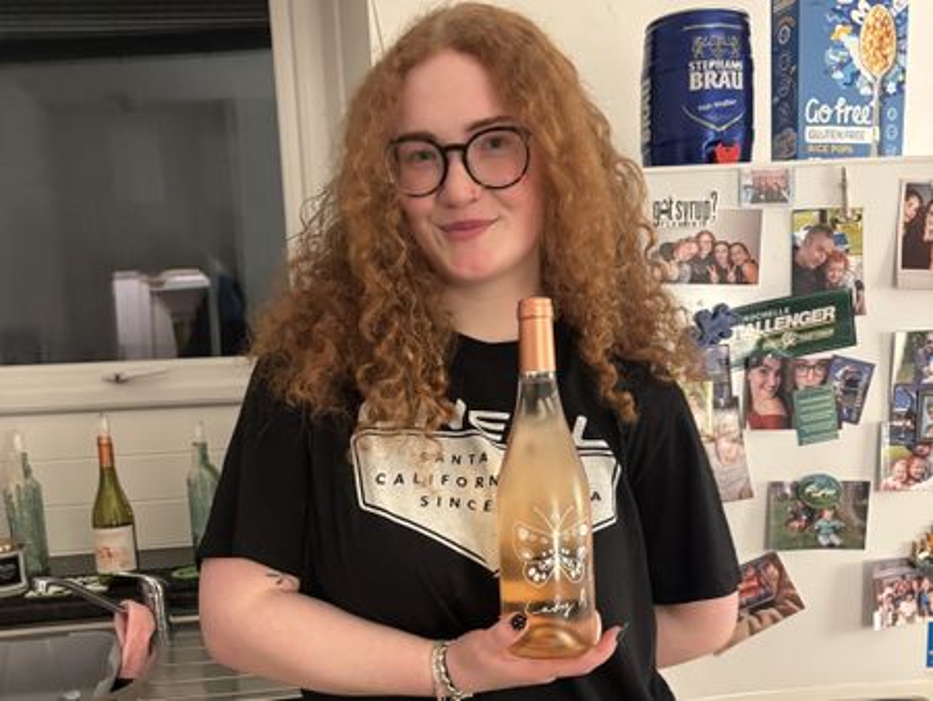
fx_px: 701
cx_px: 466
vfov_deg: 53.1
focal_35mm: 26
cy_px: 350
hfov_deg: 67.3
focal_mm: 5.96
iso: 640
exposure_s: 1/25
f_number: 1.6
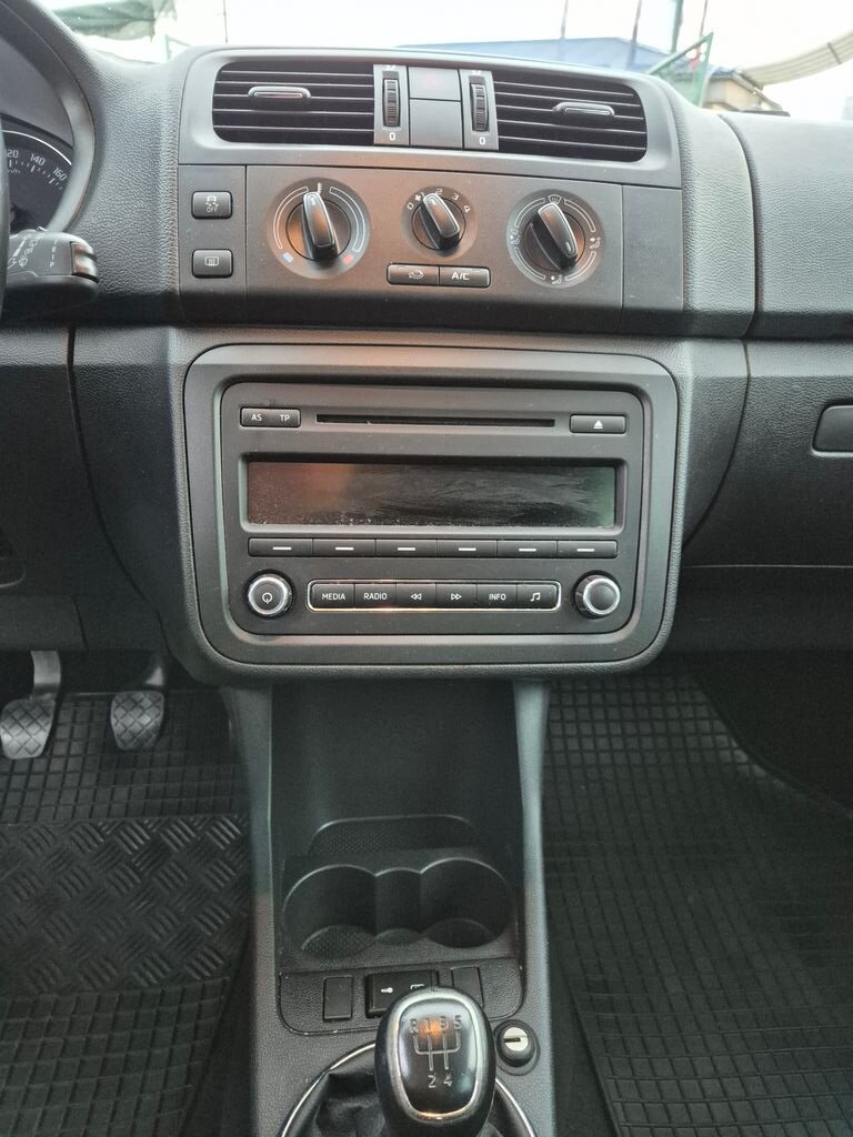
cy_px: 568
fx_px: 756
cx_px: 426
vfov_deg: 73.9
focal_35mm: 23
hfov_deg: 58.9
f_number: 1.8
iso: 2000
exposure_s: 1/100
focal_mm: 5.4
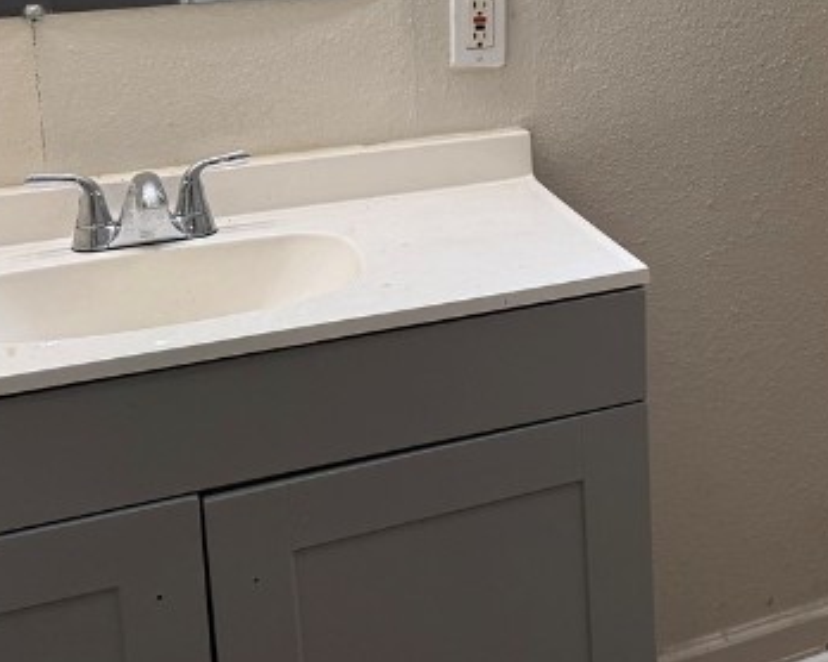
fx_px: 1690
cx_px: 1109
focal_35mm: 69
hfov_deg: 23.8
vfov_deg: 21.3
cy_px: -14
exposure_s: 1/120
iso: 125
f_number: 1.78
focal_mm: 6.76
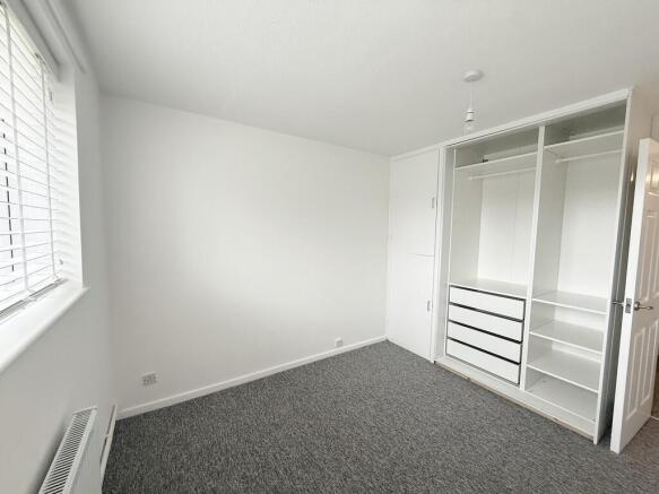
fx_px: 266
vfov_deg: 85.7
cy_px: 247
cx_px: 330
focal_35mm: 14
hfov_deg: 102.1
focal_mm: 2.22
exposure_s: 1/99
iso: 200
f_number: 2.2
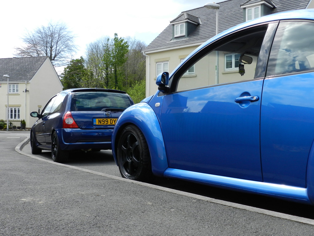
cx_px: 157
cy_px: 118
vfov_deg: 37.7
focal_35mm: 38
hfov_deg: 49.0
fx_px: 345
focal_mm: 6.7
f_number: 4
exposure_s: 1/800
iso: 160
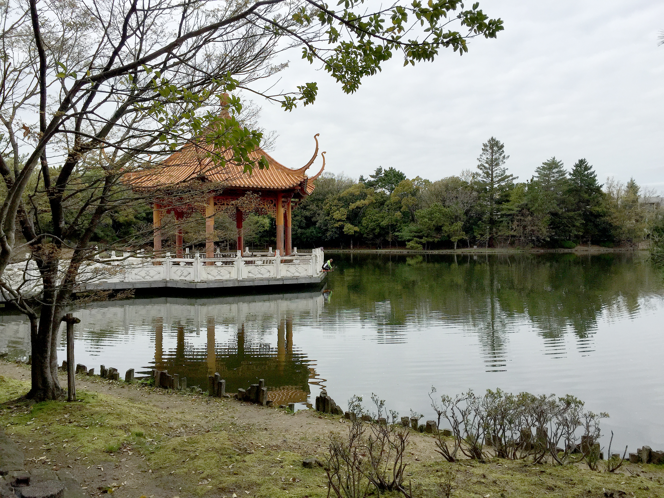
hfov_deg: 61.7
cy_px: 249
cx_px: 332
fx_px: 556
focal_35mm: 29
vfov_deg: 48.2
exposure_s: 1/1883
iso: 32
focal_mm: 4.15
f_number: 2.2
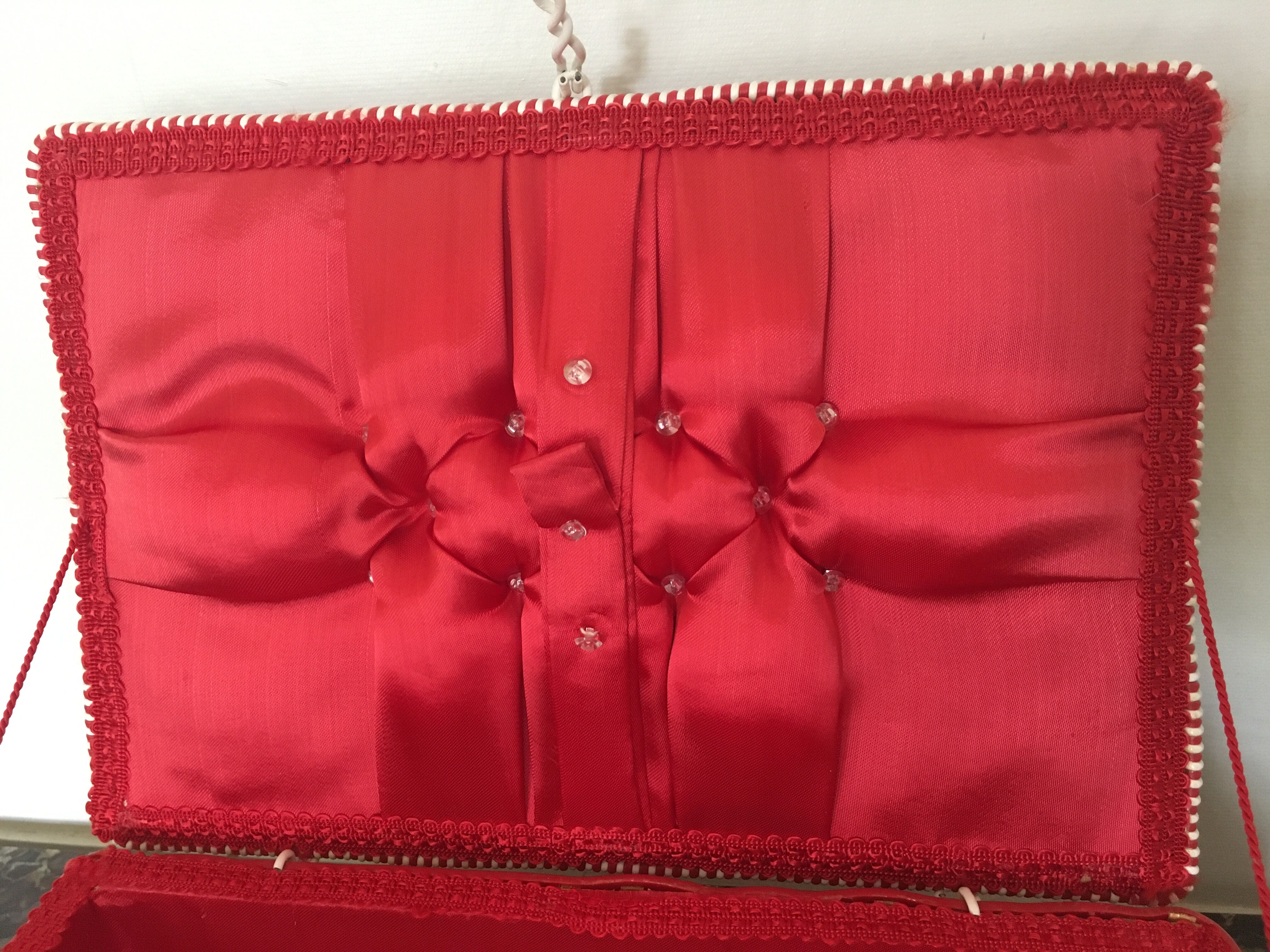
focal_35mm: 29
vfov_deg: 48.2
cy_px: 476
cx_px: 635
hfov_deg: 61.7
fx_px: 1064
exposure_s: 1/25
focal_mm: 4.15
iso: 200
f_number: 2.2
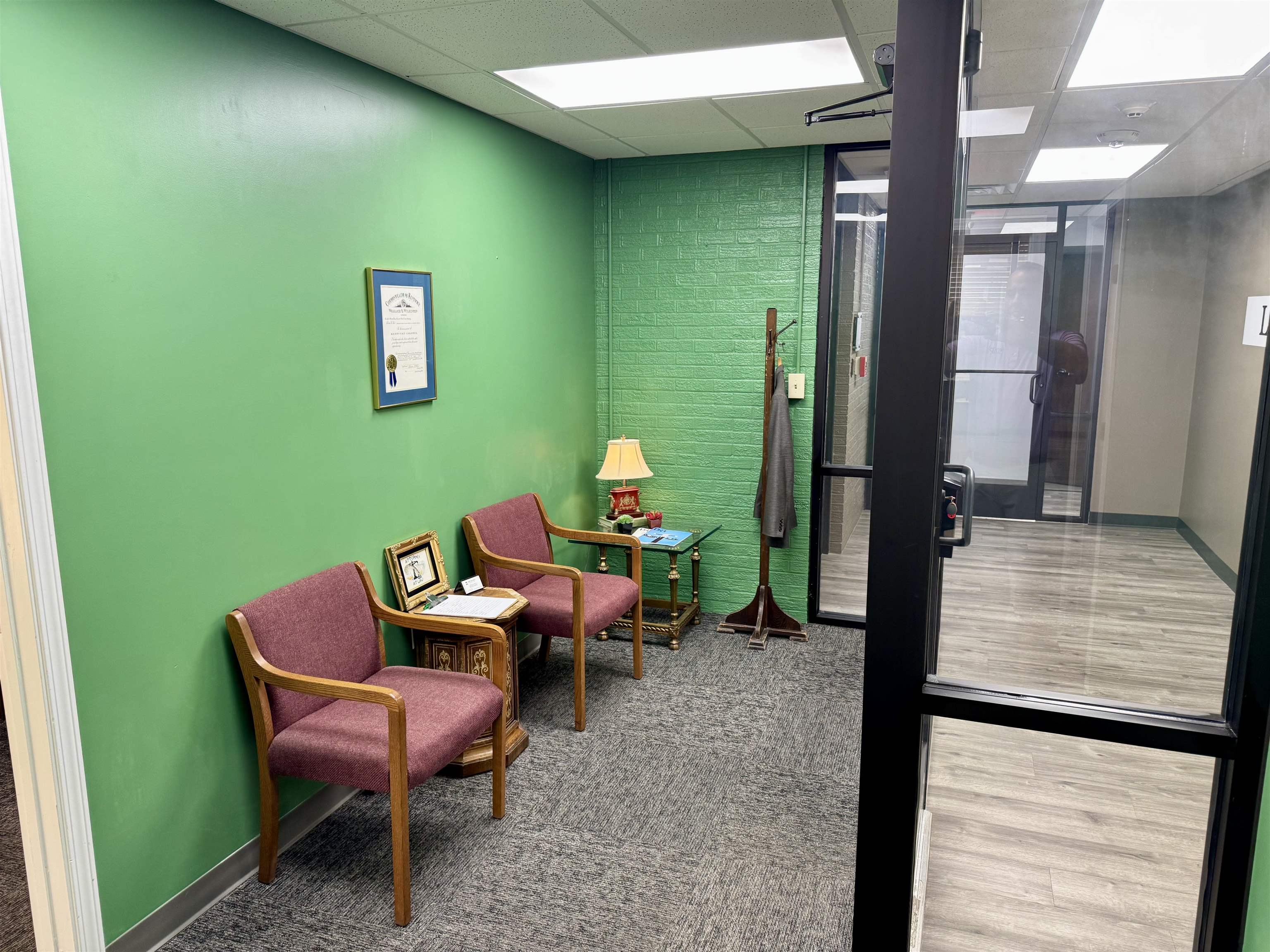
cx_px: 635
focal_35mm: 24
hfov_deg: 71.6
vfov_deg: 56.8
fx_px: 881
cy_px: 476
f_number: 1.78
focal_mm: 6.76
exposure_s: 1/60
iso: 125
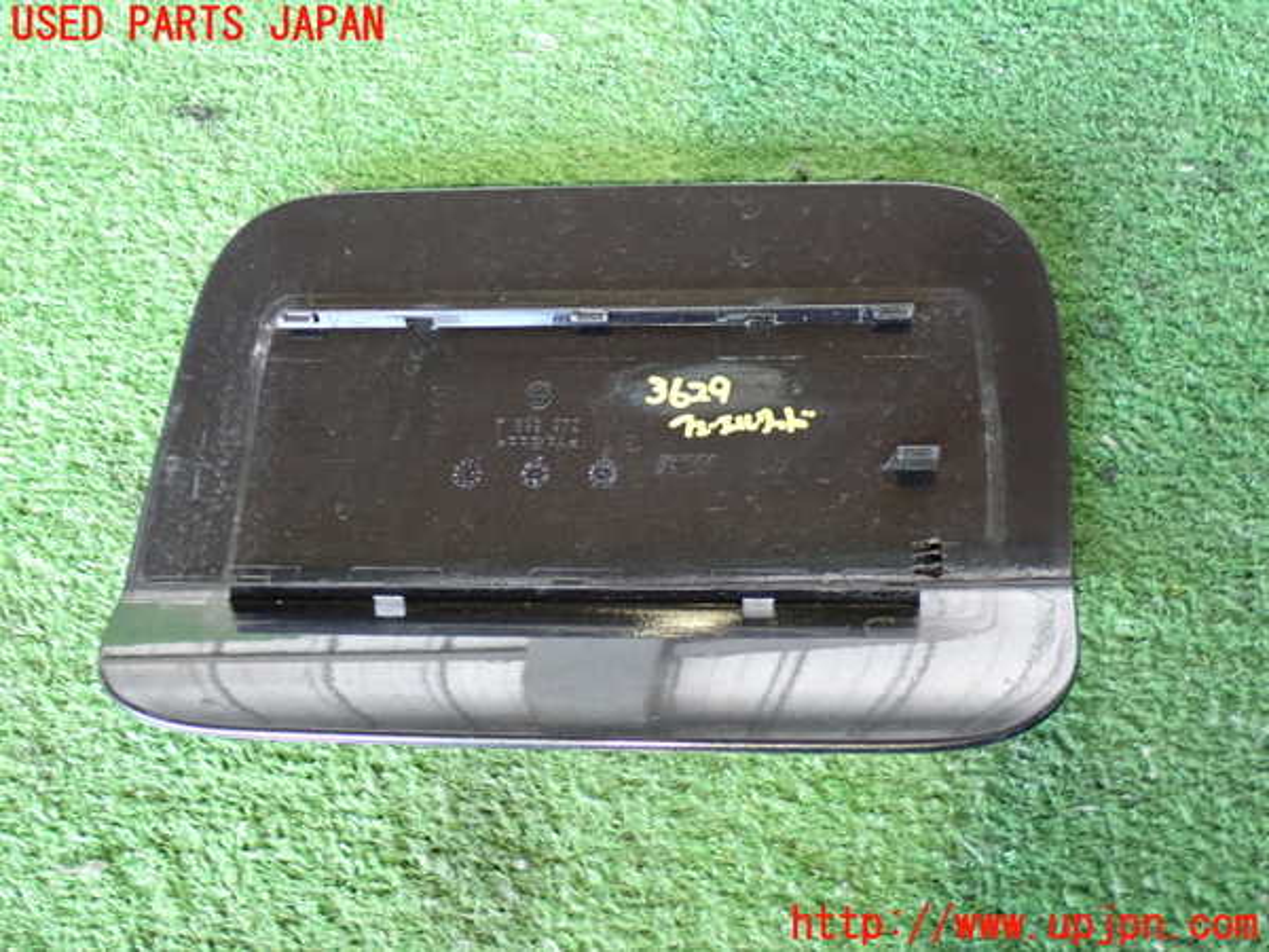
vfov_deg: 32.9
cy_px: 476
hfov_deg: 42.9
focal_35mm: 44
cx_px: 634
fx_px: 1613
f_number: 2.9
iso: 800
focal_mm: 7.84
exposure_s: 1/20
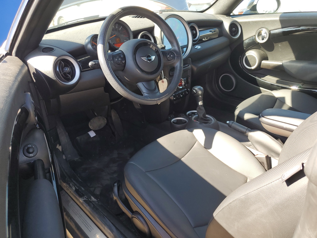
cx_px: 158
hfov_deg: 67.3
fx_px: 238
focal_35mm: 26
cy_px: 119
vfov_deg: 53.1
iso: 50
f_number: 1.5
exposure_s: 1/227
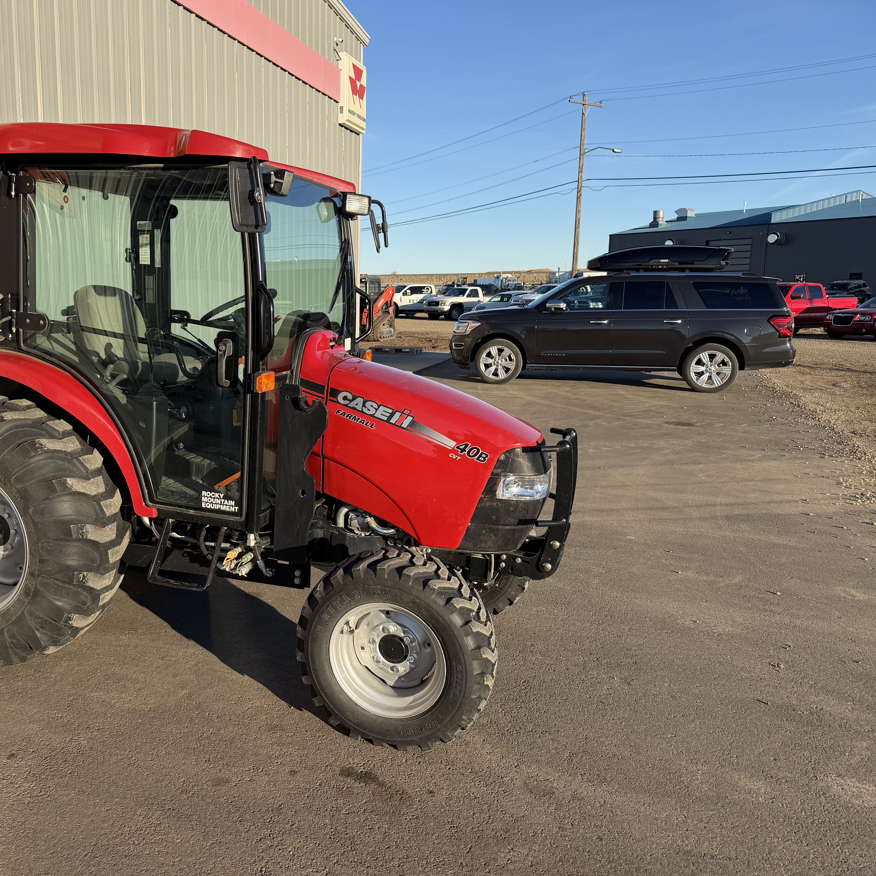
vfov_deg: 55.6
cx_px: 310
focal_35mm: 29
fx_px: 830
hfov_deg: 54.8
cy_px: 435
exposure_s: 1/2445
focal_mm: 6.76
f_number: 1.78
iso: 80
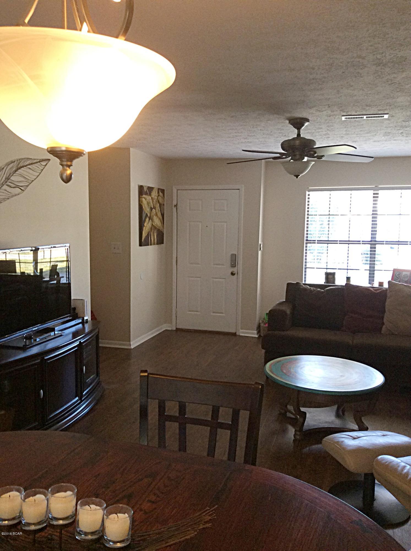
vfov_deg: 56.9
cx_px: 206
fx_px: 508
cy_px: 276
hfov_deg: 44.0
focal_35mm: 32
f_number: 2.4
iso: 80
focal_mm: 3.3
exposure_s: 1/24
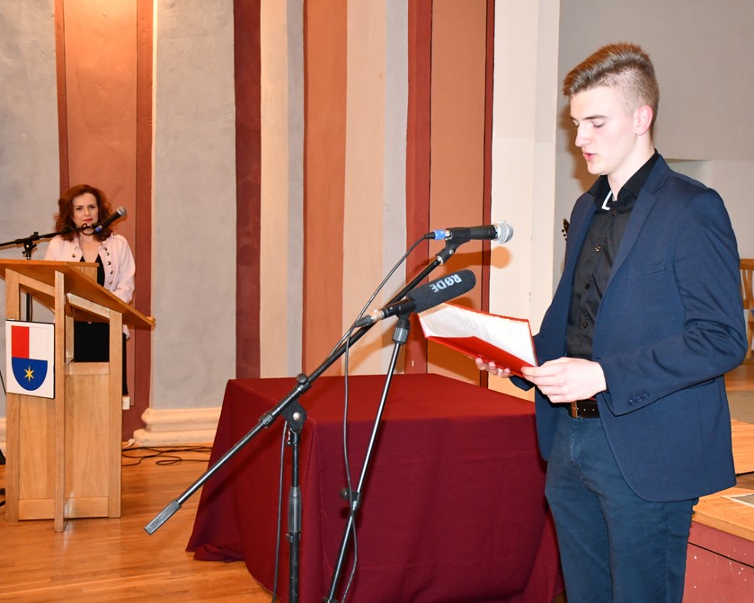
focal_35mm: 55
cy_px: 301
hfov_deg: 34.1
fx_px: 1227
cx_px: 412
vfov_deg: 27.6
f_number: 4
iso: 2200
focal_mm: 32
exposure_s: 1/60
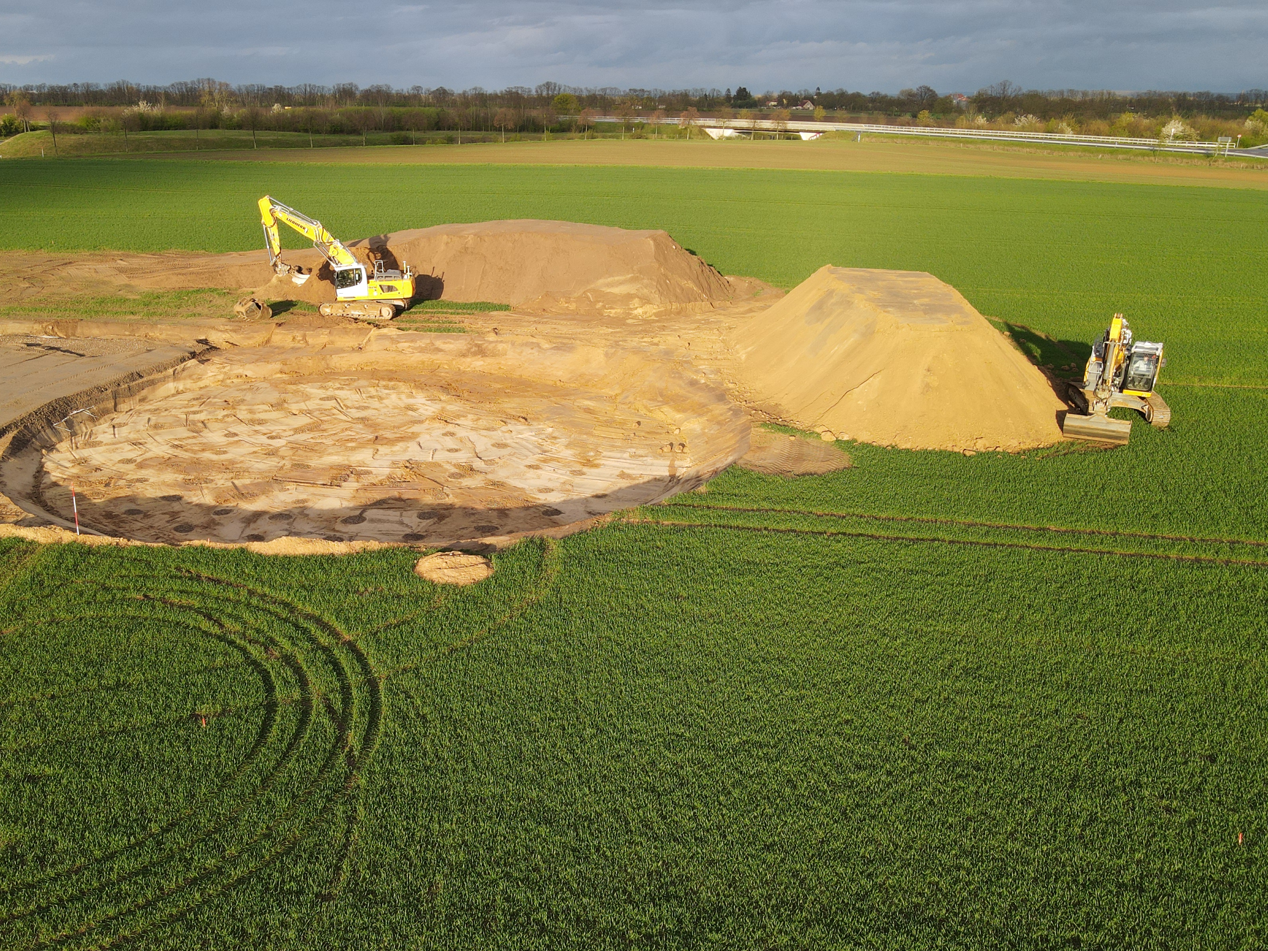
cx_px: 502
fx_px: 1099
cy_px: 499
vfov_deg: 46.8
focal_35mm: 30
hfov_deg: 59.4
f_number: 2.8
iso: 100
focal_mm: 4.5
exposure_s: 1/240
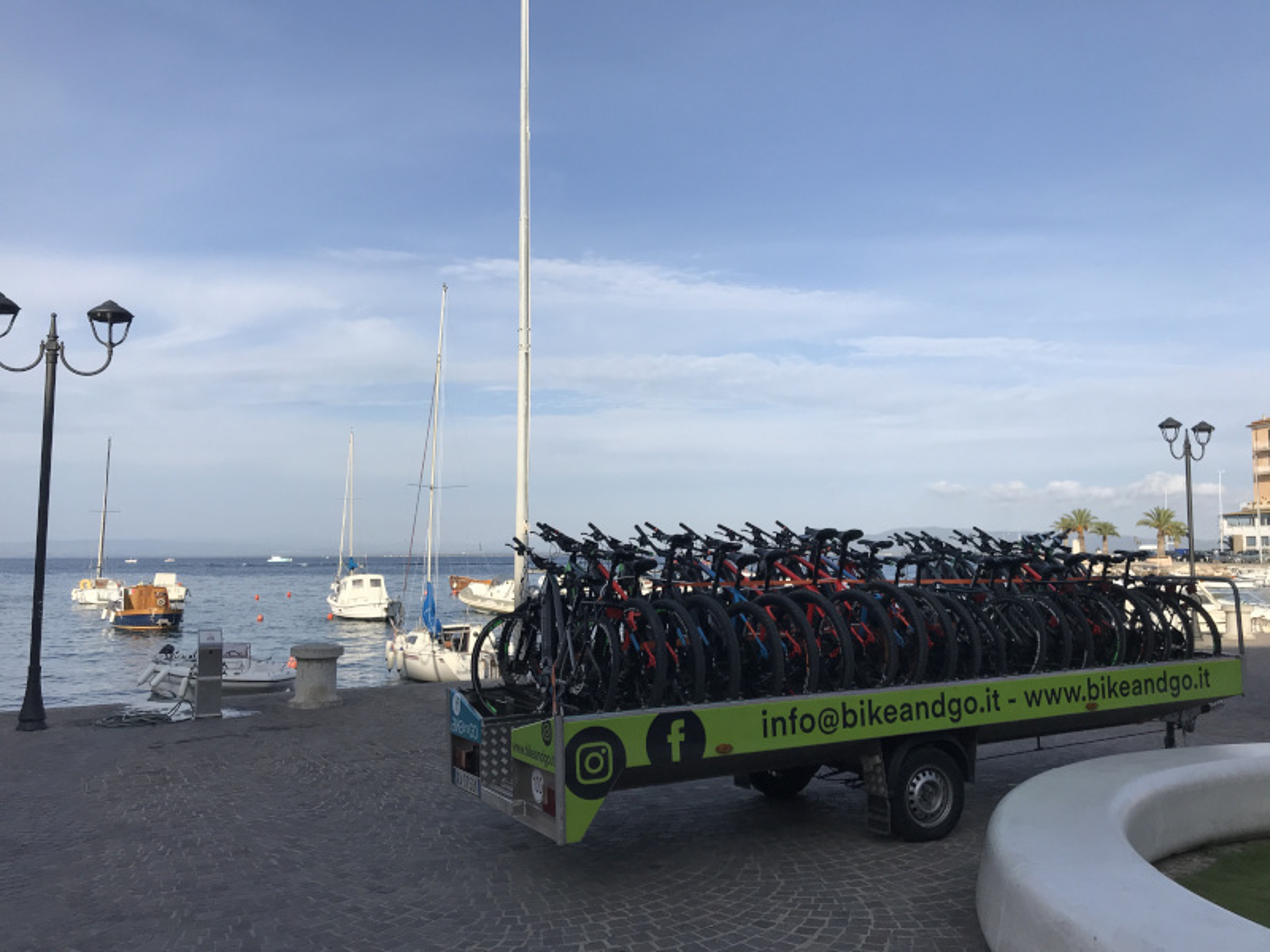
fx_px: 1027
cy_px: 476
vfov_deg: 49.7
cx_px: 635
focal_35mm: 28
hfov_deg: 63.4
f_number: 1.8
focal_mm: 3.99
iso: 20
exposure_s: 1/2591
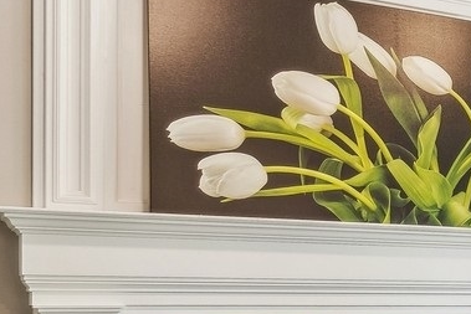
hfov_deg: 17.4
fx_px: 995
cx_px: 983
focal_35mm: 76
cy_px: 293
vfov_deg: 17.6
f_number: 8
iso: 250
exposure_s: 1/5
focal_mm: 12
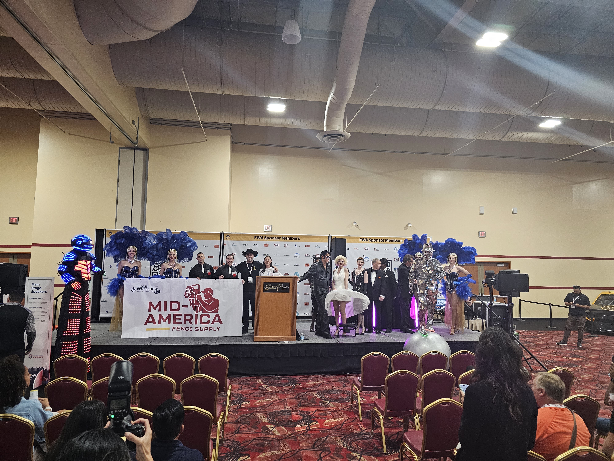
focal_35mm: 23
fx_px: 408
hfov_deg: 73.9
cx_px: 307
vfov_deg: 58.9
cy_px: 230
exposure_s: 1/120
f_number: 1.7
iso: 320
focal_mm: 6.3
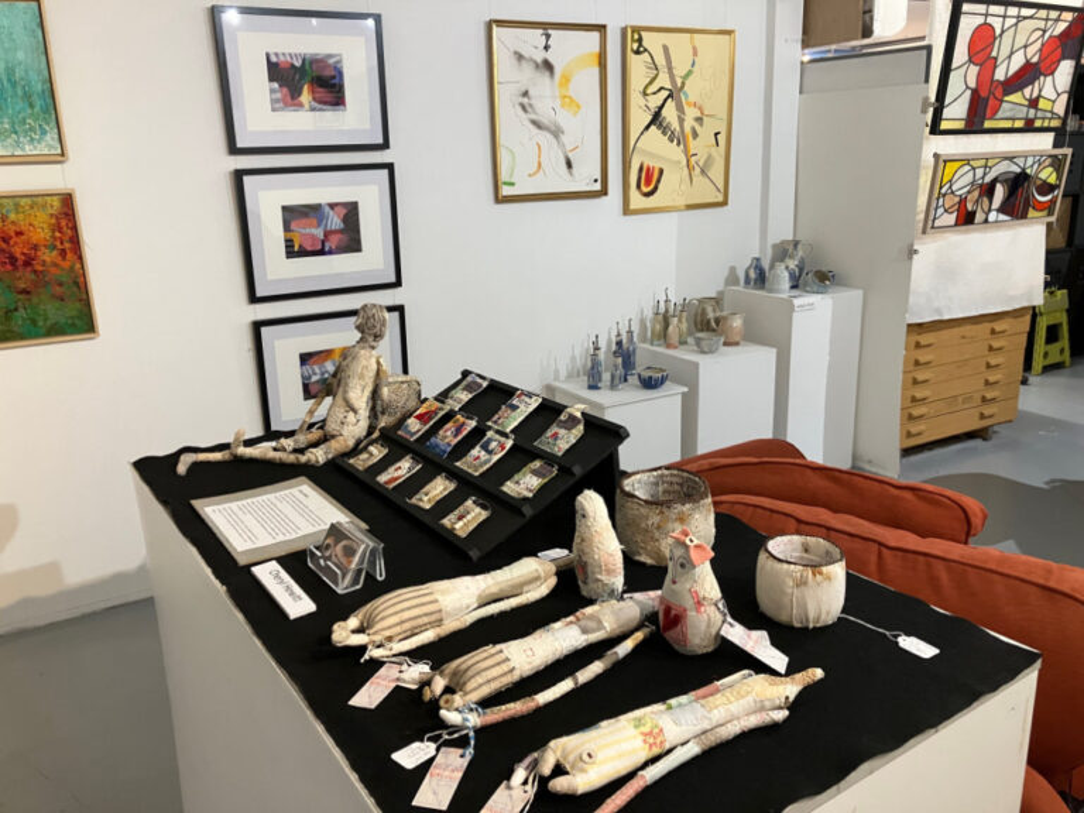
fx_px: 877
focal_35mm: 28
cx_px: 542
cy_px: 406
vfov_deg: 49.7
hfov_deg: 63.4
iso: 200
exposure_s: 1/50
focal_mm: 4
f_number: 1.8
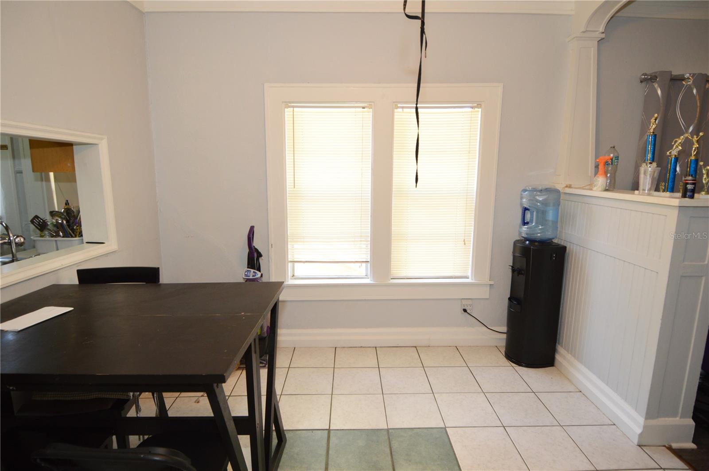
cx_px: 354
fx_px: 354
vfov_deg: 67.3
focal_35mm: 18
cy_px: 236
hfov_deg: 90.1
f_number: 4
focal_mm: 12
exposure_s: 1/60
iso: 500
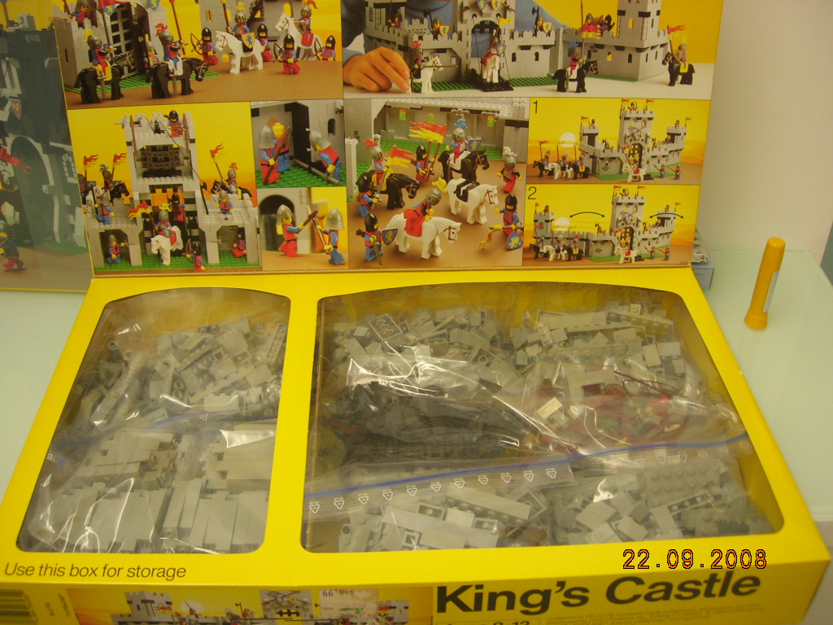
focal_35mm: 38
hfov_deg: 49.0
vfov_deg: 37.7
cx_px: 416
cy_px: 312
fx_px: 914
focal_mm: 7.8
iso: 64
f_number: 2.8
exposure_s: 1/6.3
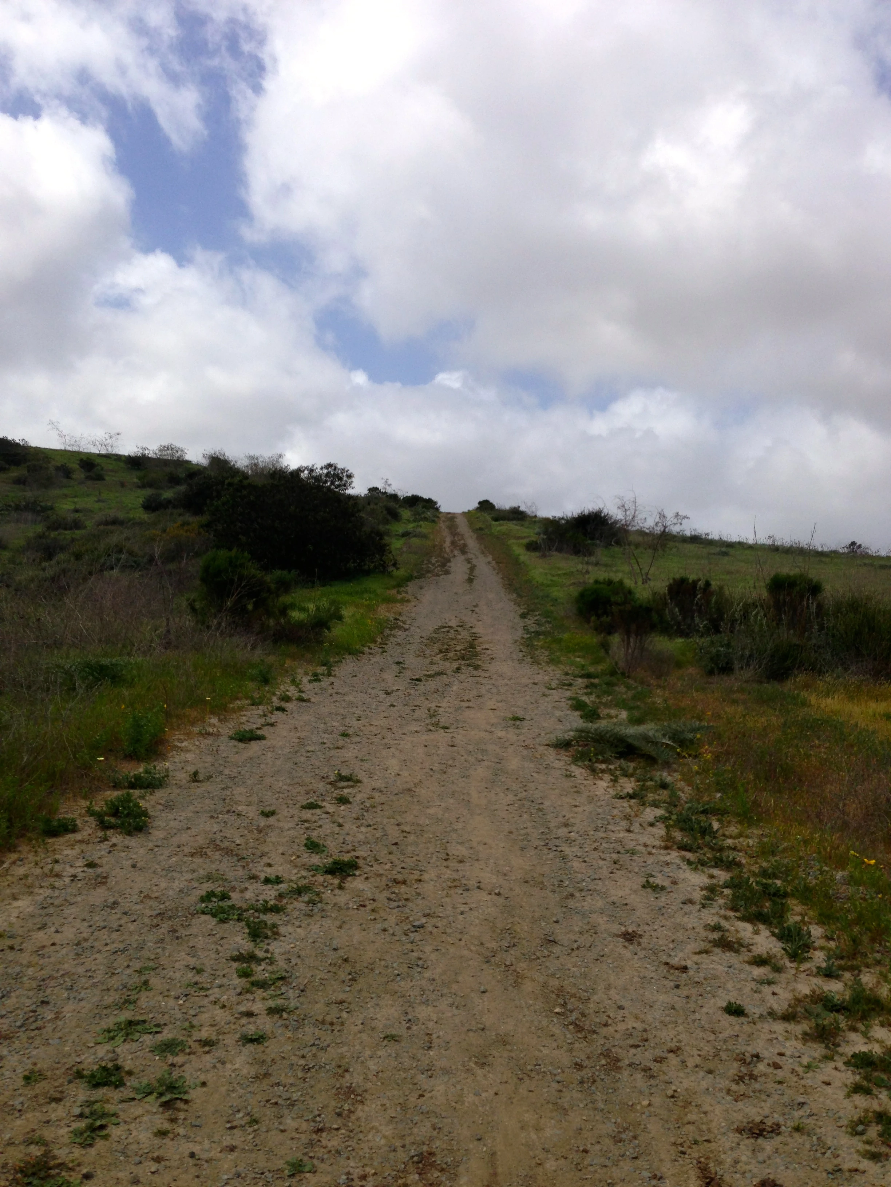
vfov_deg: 55.4
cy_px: 594
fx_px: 1133
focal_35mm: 33
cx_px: 446
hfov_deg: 42.9
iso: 50
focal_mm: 4.13
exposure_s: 1/2463
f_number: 2.4
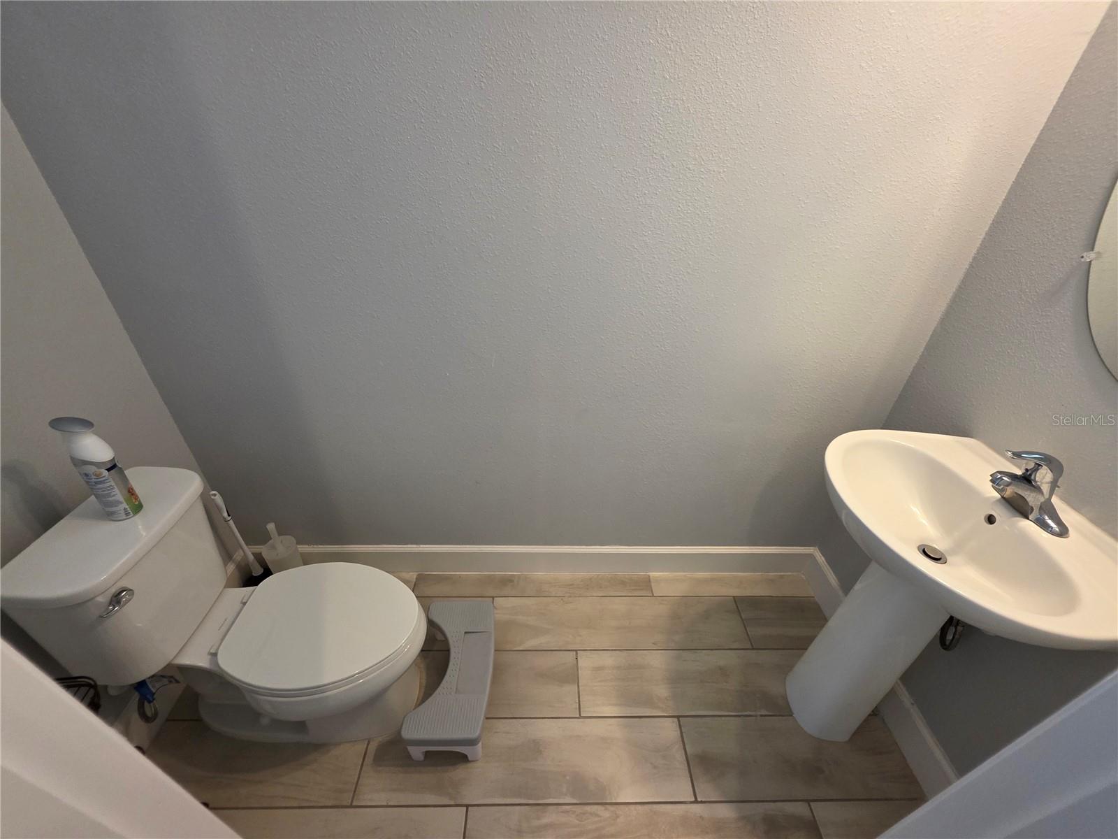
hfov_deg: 106.2
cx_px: 559
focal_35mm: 13
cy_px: 420
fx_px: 420
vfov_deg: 89.9
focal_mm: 2.2
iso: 320
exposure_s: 1/120
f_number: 1.9
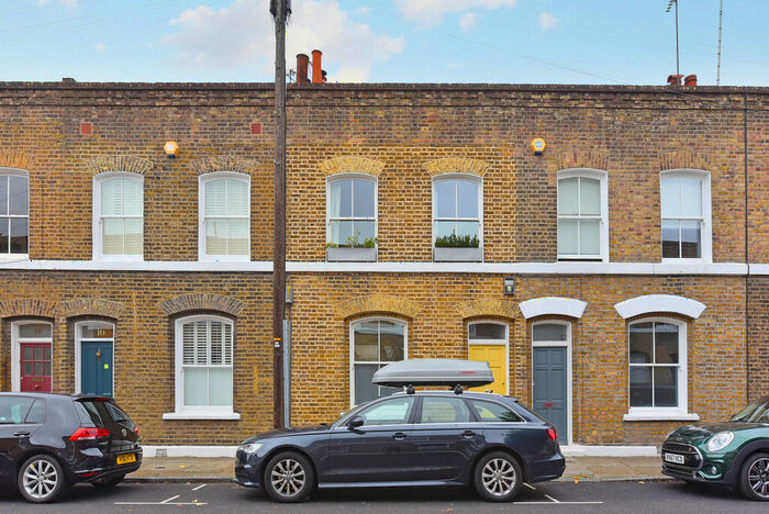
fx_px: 470
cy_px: 257
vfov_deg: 57.3
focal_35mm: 22
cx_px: 384
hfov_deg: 78.5
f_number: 10
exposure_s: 1/60
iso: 160
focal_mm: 22
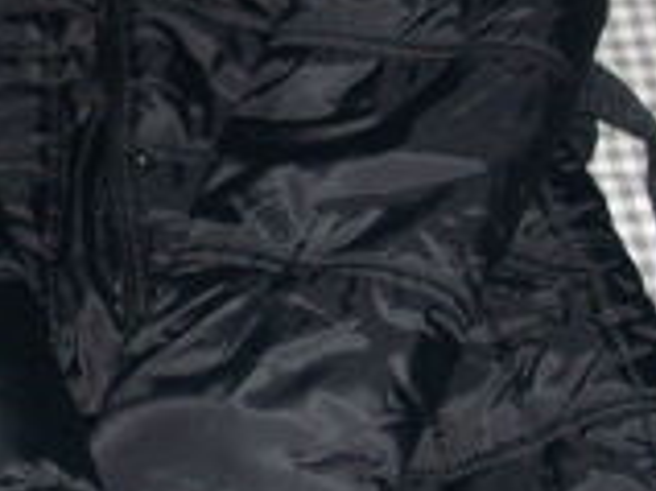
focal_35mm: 112
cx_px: 124
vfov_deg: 13.1
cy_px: 62
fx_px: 2121
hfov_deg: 17.4
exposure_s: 1/50
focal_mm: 6.2
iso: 160
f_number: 2.8
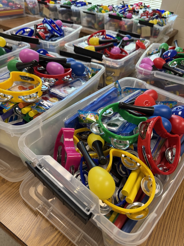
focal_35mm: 24
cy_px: 123
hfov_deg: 56.8
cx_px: 92
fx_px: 170
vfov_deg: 71.6
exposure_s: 1/120
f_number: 1.78
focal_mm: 6.76
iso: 125
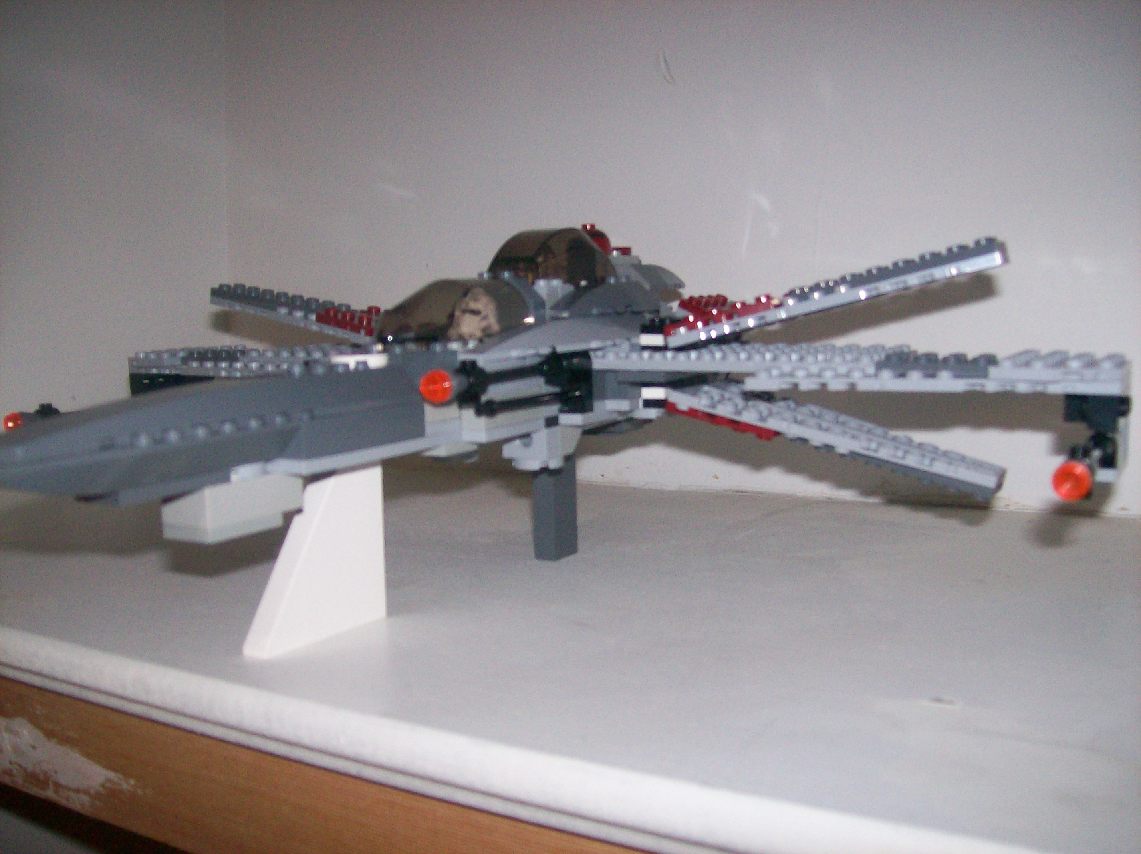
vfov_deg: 39.6
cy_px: 427
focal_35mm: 36
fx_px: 1186
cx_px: 570
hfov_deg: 51.4
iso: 140
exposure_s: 1/64
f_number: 2.7
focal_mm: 6
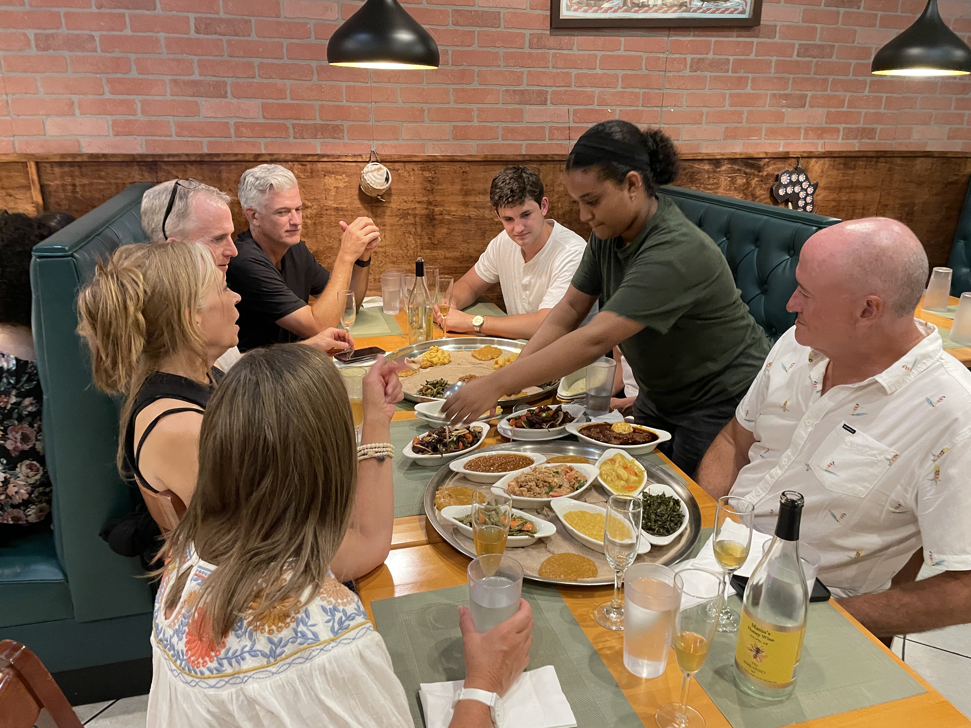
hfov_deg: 67.3
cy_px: 364
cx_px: 486
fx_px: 729
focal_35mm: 26
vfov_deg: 53.1
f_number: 1.6
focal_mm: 4.2
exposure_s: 1/30
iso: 500
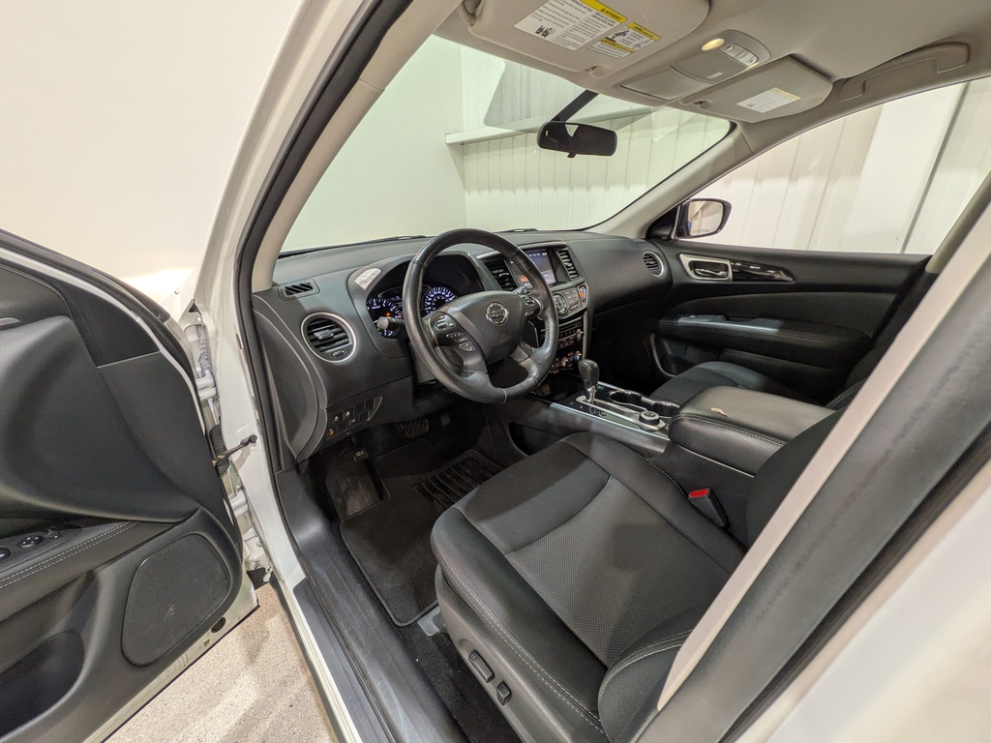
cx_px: 496
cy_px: 372
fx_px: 401
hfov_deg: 102.1
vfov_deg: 85.7
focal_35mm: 14
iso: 88
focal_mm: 1.83
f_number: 2.2
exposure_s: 1/50
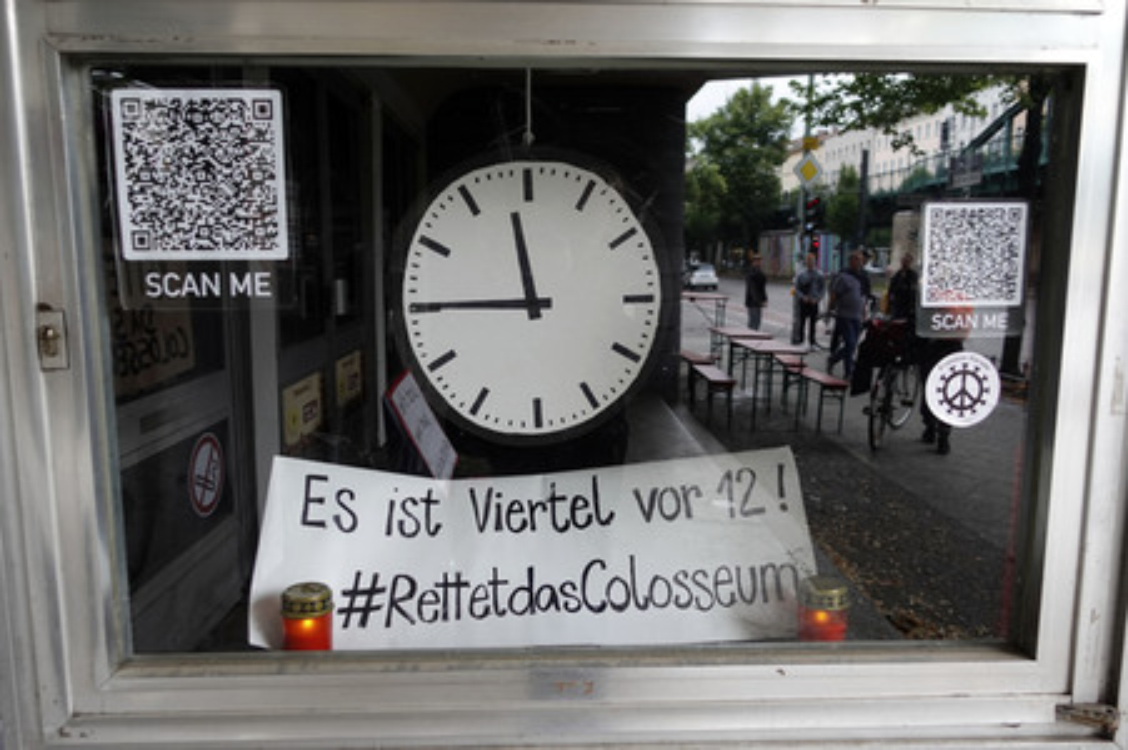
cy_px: 375
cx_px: 564
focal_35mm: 26
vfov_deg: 49.5
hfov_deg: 69.4
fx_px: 814
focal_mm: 10.17
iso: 250
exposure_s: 1/30
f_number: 2.2
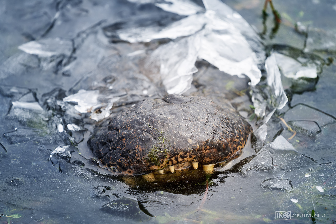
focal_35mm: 400
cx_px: 168
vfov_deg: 3.4
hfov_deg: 5.2
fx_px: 3733
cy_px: 112
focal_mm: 400
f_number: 7.1
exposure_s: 1/800
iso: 400
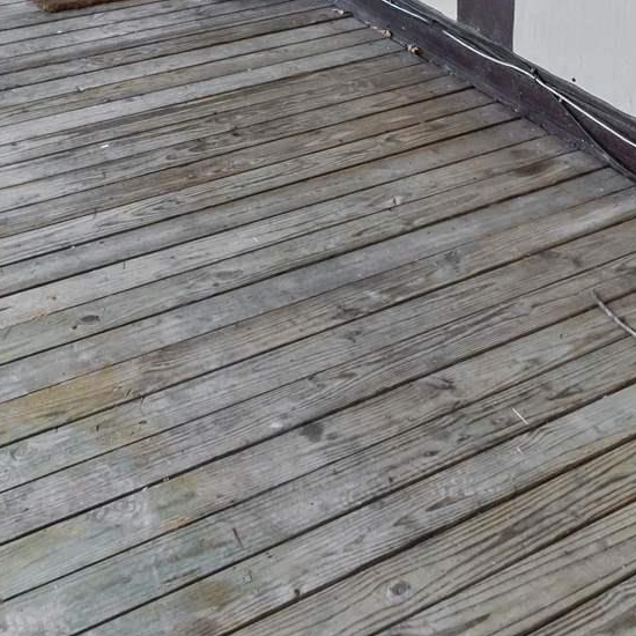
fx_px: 1185
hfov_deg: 30.0
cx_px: 326
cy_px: -489
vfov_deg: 21.1
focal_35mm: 57
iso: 500
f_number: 9
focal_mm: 12
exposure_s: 1/60
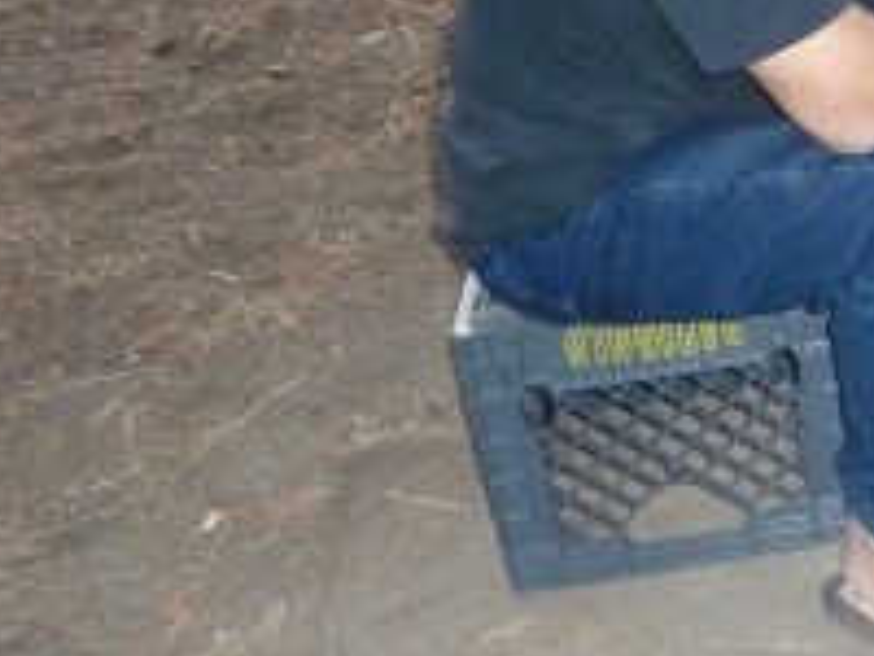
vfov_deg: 18.1
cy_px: 66
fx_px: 2020
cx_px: 1259
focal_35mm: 80
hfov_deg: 21.1
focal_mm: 4.1
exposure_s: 1/30
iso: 400
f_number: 3.3
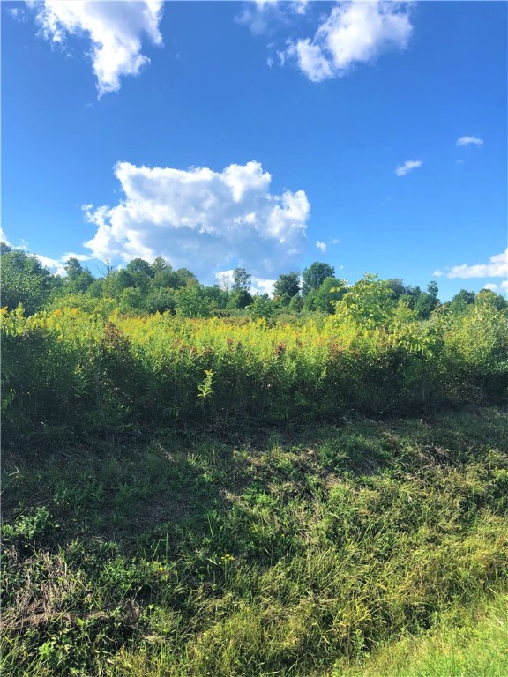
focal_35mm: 28
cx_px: 254
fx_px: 548
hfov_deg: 49.7
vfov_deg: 63.4
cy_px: 338
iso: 20
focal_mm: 3.99
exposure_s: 1/2183
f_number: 1.8
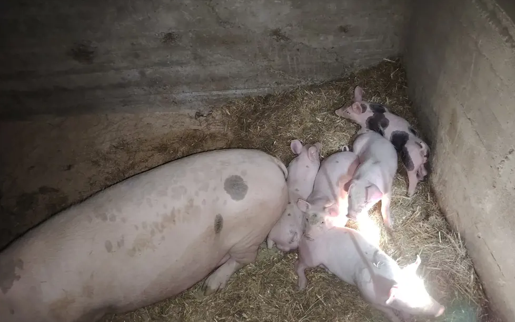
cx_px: 259
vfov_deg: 47.6
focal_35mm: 26
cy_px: 172
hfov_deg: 70.4
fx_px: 365
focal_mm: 5.25
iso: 5697
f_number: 1.75
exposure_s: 1/20
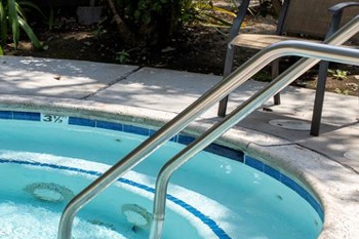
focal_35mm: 123
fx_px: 1226
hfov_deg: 16.2
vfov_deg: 11.1
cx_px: -40
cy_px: 121
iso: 400
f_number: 5
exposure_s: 1/2000
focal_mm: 28
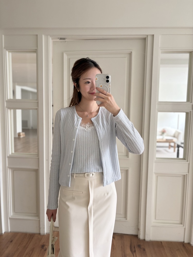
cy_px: 128
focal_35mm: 26
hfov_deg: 53.1
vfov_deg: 67.3
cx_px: 96
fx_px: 193
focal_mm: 5.96
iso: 160
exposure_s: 1/60
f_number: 1.6
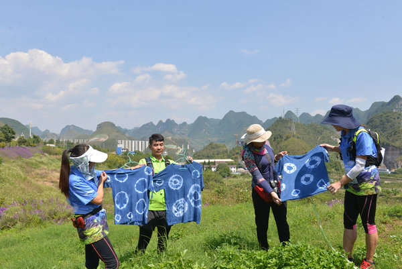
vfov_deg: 42.4
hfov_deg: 60.2
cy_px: 134
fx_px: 346
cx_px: 201
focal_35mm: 31
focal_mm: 31
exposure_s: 1/160
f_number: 10
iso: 100
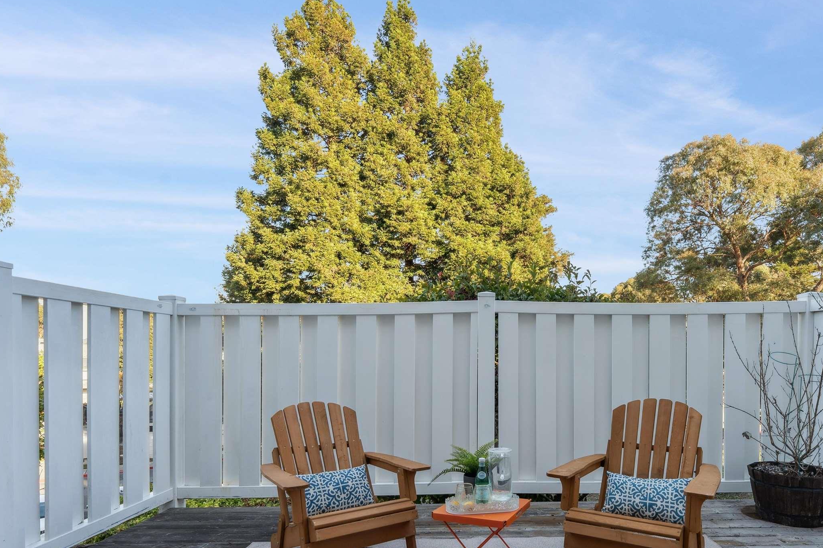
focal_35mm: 21
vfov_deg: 58.3
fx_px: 480
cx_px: 491
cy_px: 360
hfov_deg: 80.3
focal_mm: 14
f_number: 8
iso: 125
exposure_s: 1/125
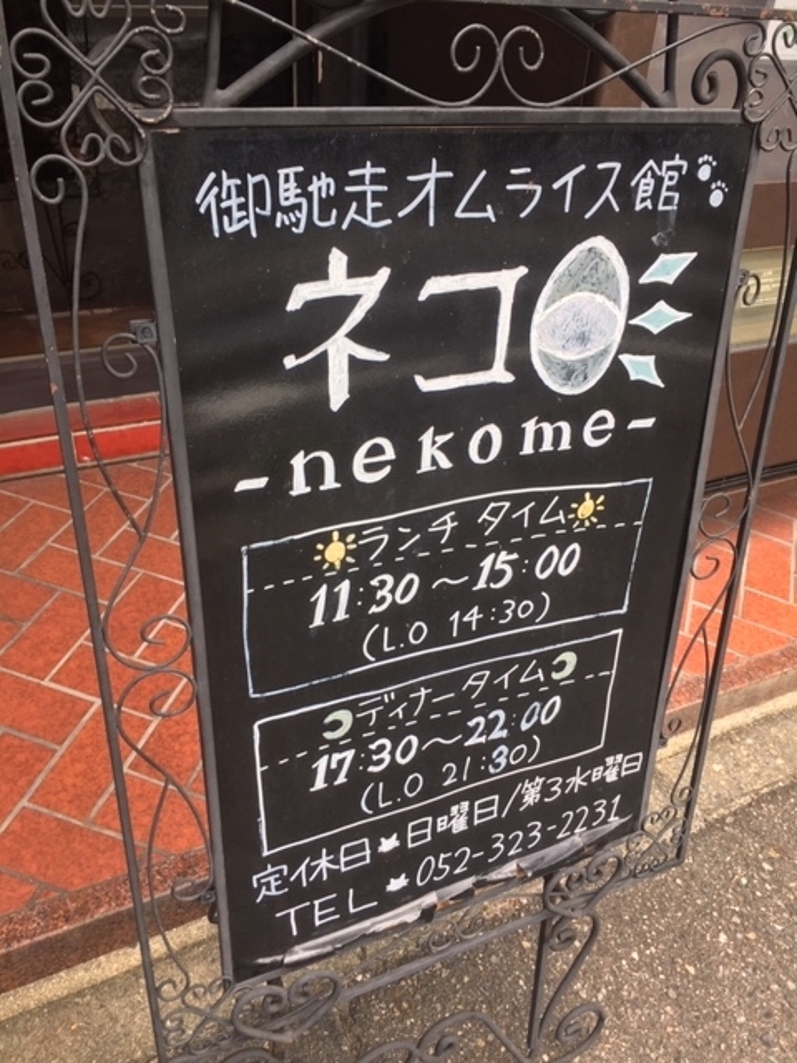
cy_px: 532
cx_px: 398
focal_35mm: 29
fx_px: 890
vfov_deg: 61.7
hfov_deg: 48.2
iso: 32
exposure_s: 1/120
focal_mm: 4.15
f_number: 2.2
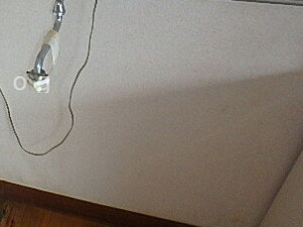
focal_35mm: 44
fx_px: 385
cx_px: -13
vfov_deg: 32.7
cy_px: 81
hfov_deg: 37.4
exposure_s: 1/30
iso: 320
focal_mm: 3.7
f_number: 3.5
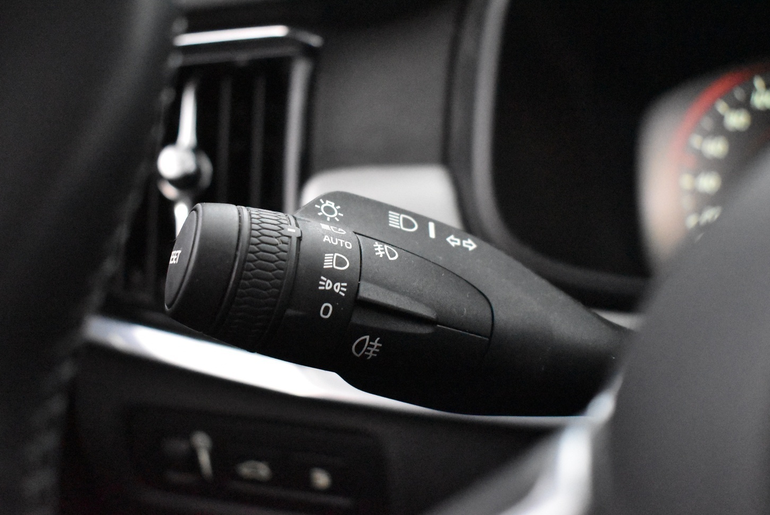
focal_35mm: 49
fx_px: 1039
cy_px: 260
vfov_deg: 27.8
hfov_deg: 40.6
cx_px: 361
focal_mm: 29
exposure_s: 1/50
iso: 11400
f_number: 4.2
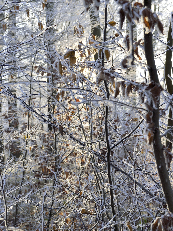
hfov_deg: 19.4
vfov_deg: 25.7
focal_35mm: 76
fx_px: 506
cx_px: 87
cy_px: 122
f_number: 10
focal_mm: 70
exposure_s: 1/125
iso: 200
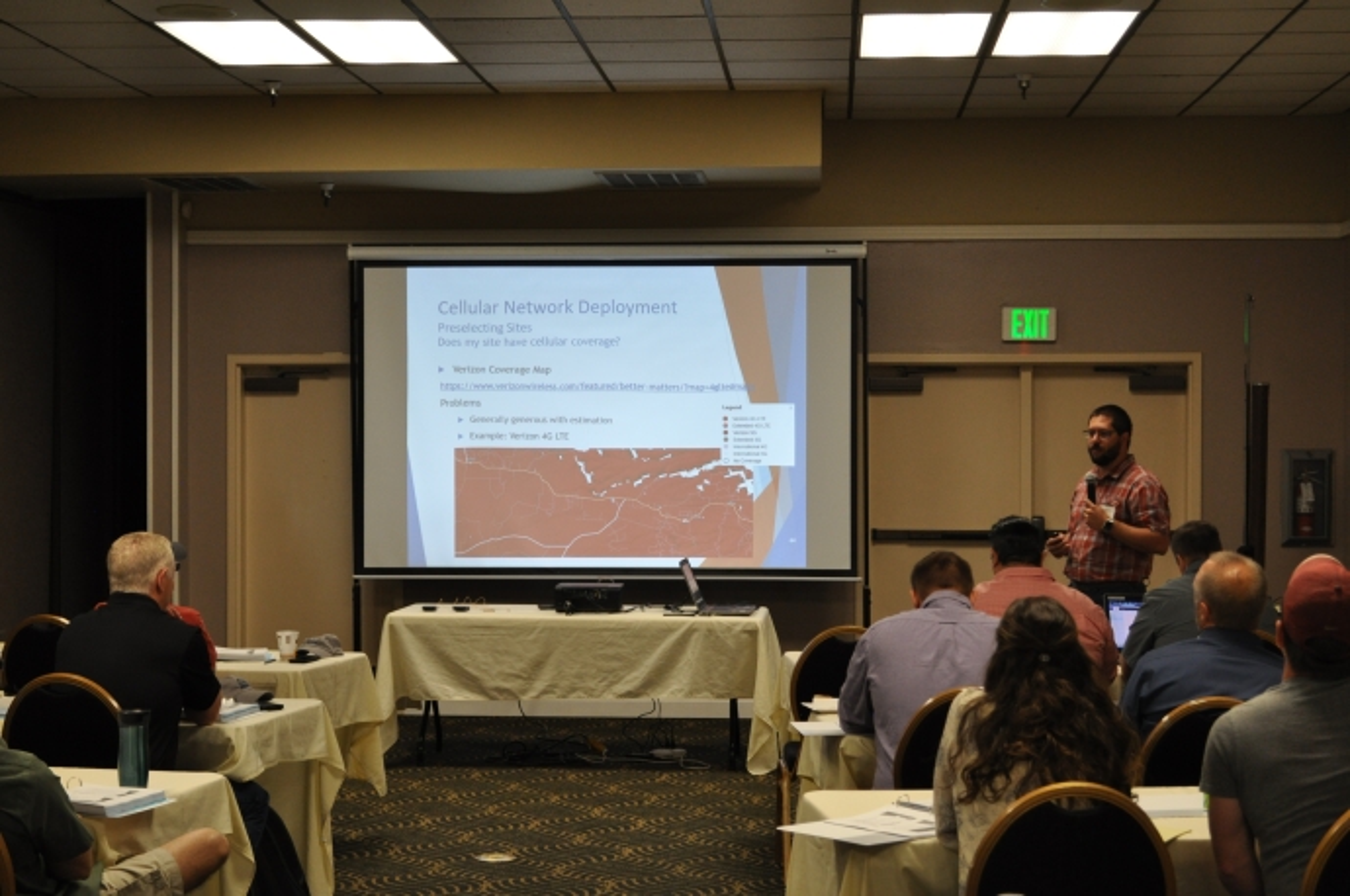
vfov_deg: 21.5
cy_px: 448
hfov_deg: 31.9
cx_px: 675
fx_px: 2359
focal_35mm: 63
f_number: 5.3
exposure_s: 1/40
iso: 800
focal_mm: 42
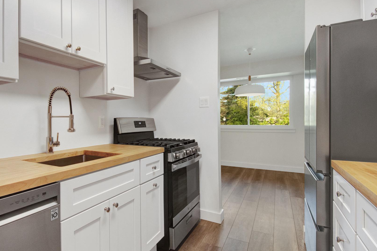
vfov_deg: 64.5
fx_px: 199
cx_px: 138
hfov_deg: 85.0
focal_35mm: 19
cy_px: 119
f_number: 8
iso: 1250
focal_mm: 10
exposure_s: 1/160
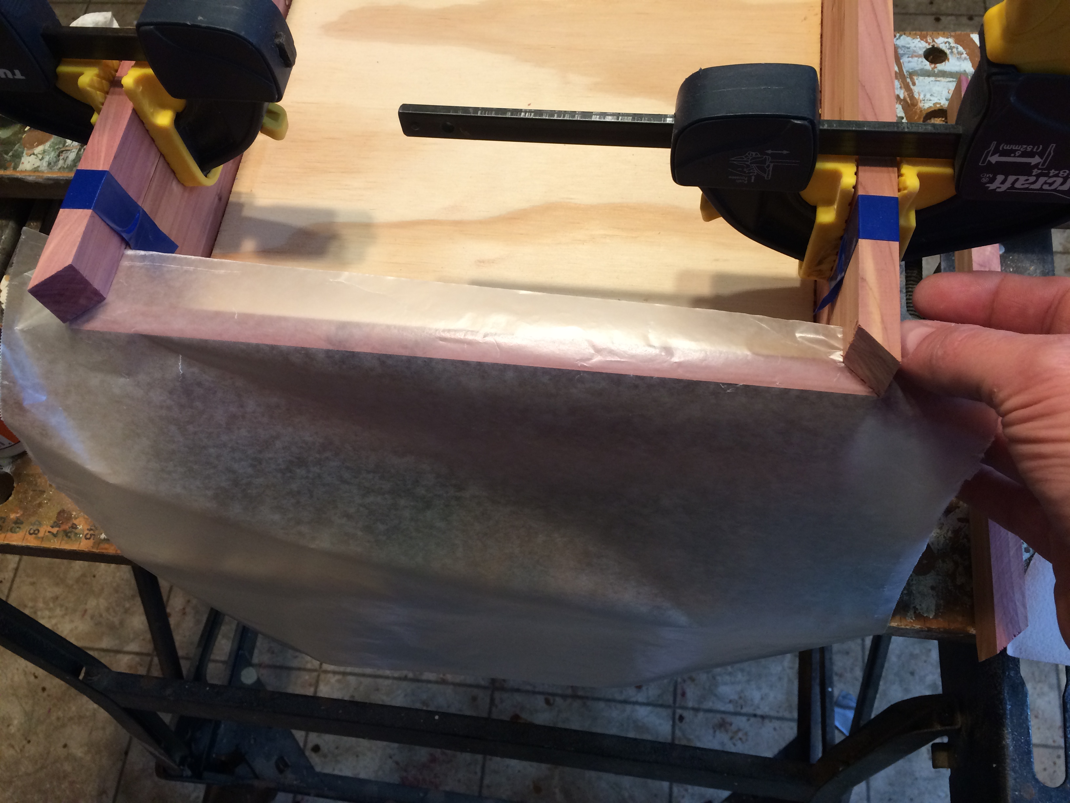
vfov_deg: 48.2
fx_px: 896
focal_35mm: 29
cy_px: 402
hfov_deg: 61.7
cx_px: 535
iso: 80
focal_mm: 4.15
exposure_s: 1/30
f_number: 2.2
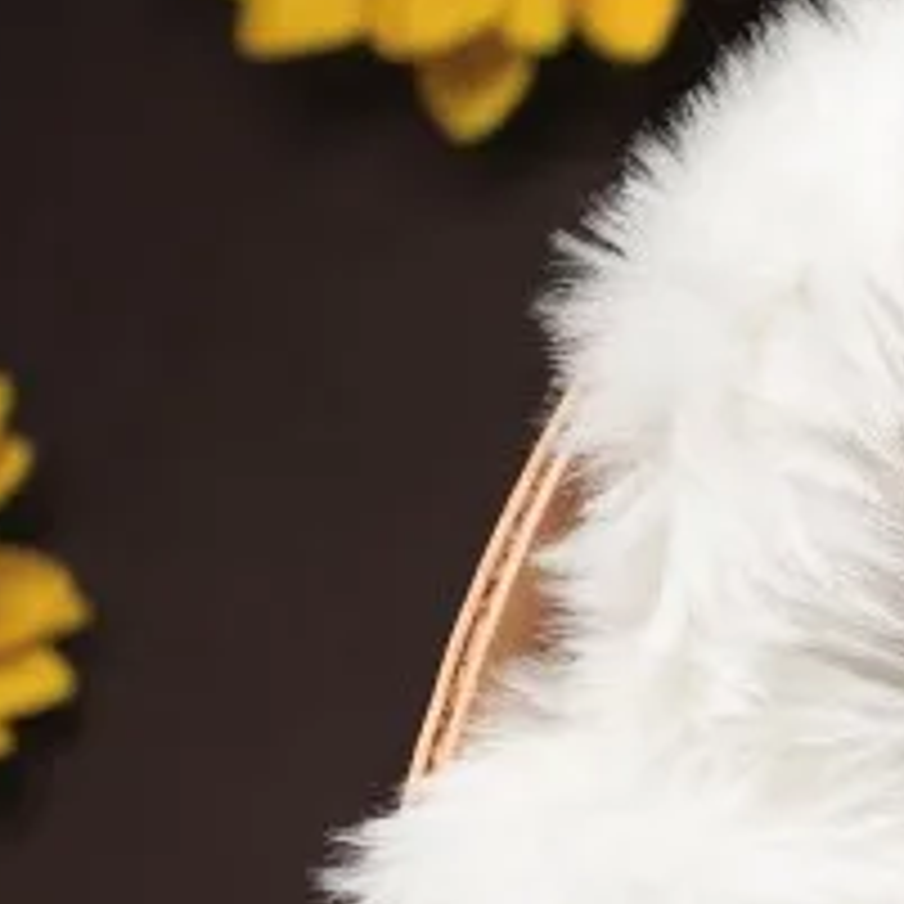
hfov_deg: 7.1
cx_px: 1700
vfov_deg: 7.3
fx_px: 7091
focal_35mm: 240
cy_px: 980
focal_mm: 35
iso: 250
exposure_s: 1/200
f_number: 2.2
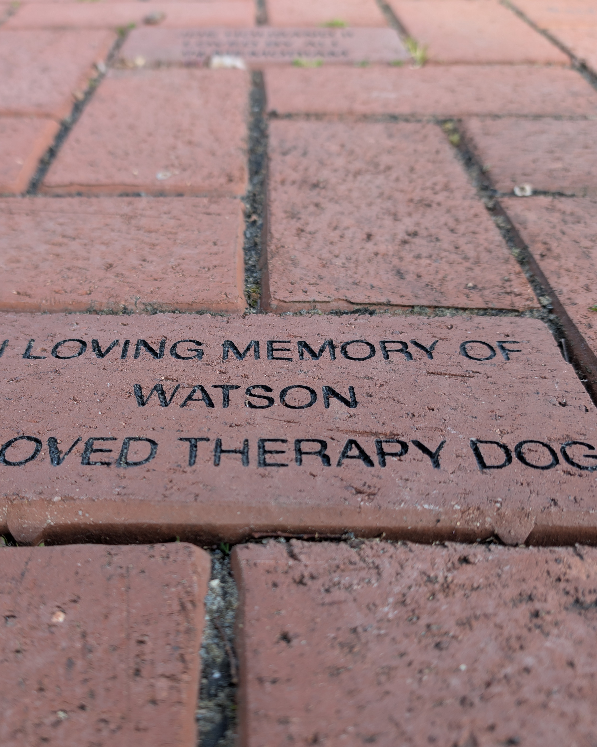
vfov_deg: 55.7
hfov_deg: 45.5
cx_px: 238
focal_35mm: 32
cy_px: 382
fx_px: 707
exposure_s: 1/101
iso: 20
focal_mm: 6.9
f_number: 1.68
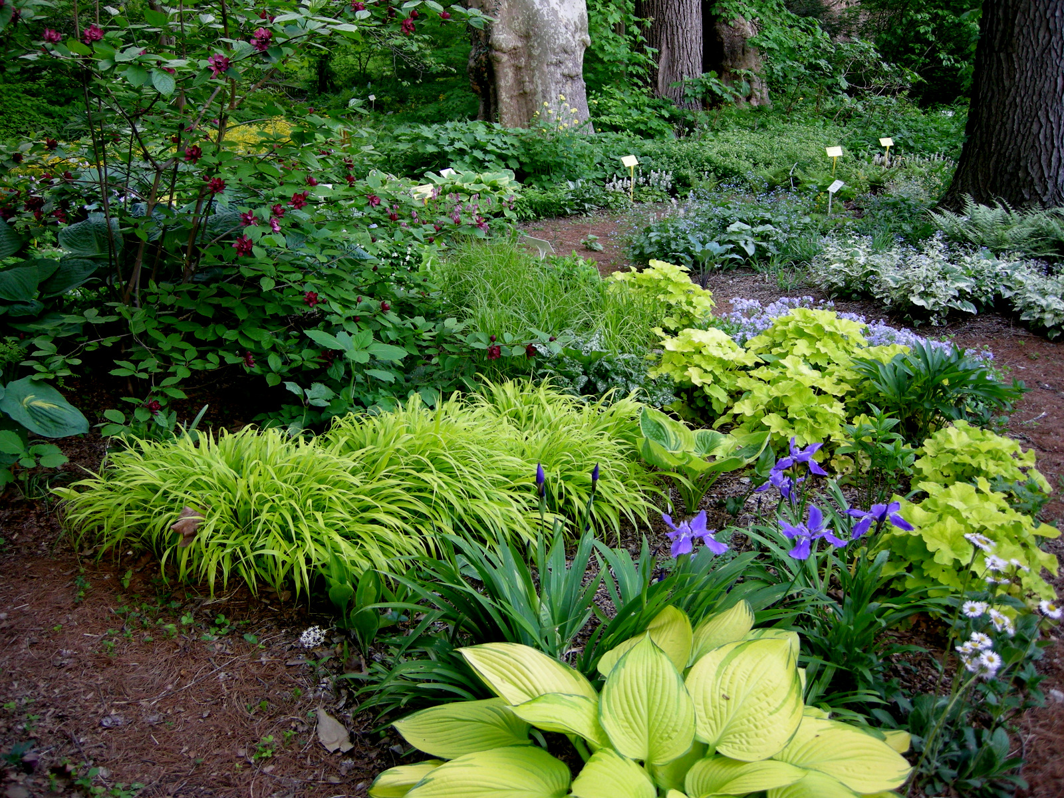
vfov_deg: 39.7
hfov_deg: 51.4
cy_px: 399
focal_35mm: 36
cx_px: 532
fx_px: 1107
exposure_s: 1/53.1
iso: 109
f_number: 2.7
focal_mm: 7.5
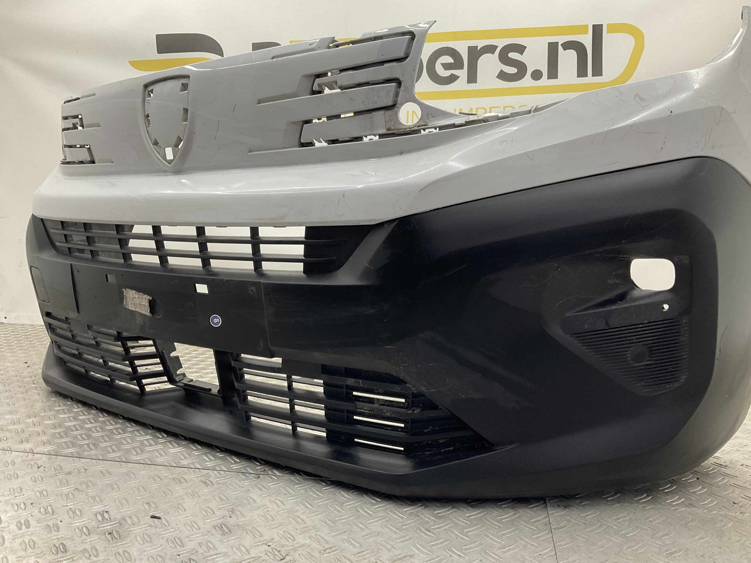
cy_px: 282
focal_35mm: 29
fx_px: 629
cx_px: 376
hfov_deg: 61.7
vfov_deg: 48.2
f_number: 1.8
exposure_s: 1/100
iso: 50
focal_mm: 3
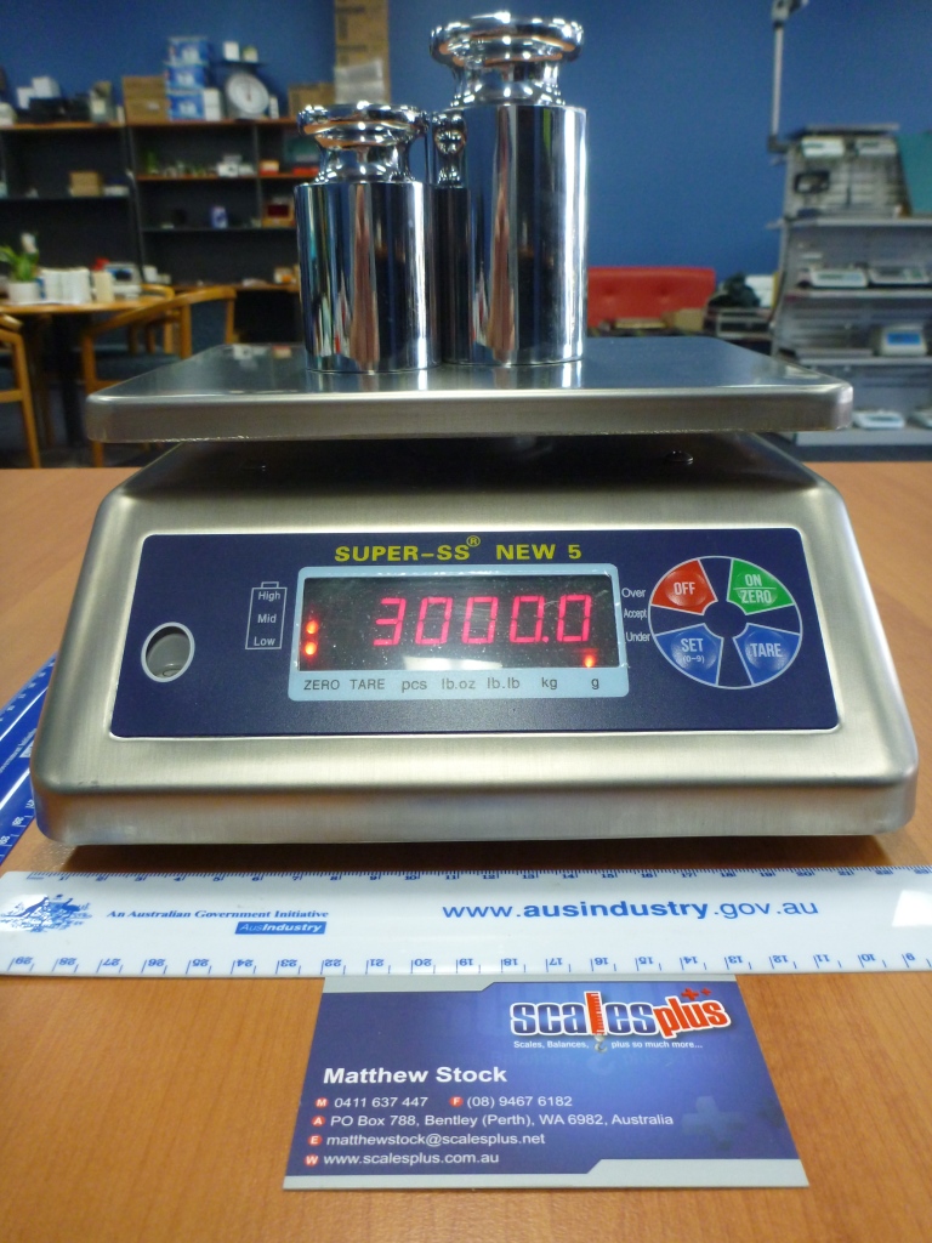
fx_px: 1005
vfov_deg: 63.4
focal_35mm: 28
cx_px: 466
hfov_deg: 49.7
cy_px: 622
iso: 400
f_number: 3.3
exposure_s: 1/40
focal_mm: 4.9
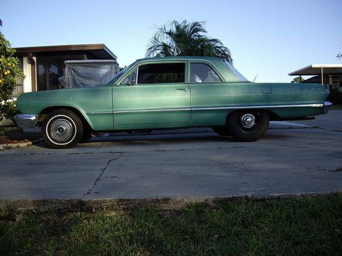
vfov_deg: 37.7
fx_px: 375
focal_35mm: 38
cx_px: 171
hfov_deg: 49.0
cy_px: 128
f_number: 2.8
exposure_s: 1/320
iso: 50
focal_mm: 7.9
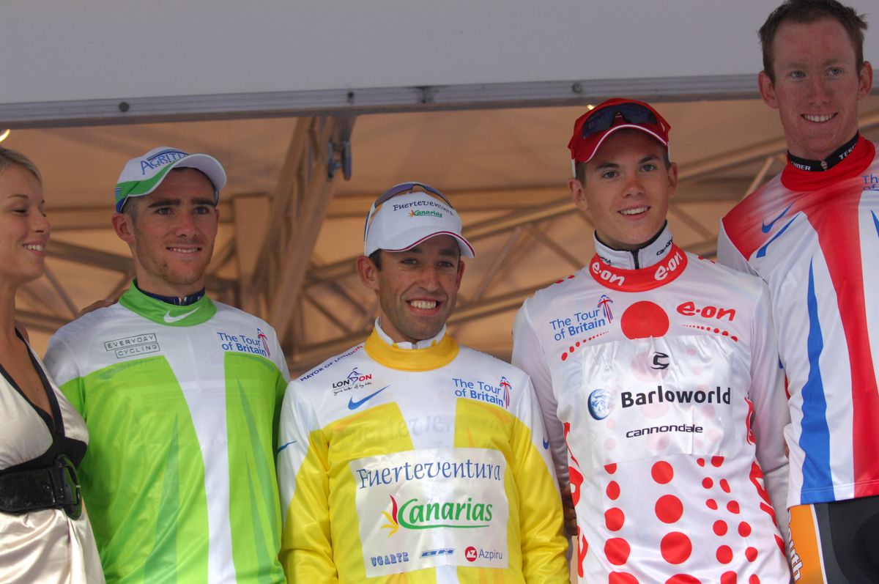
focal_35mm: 123
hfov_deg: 16.7
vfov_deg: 11.1
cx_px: 440
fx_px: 3000
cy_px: 292
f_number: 3
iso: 640
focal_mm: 82
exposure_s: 1/320
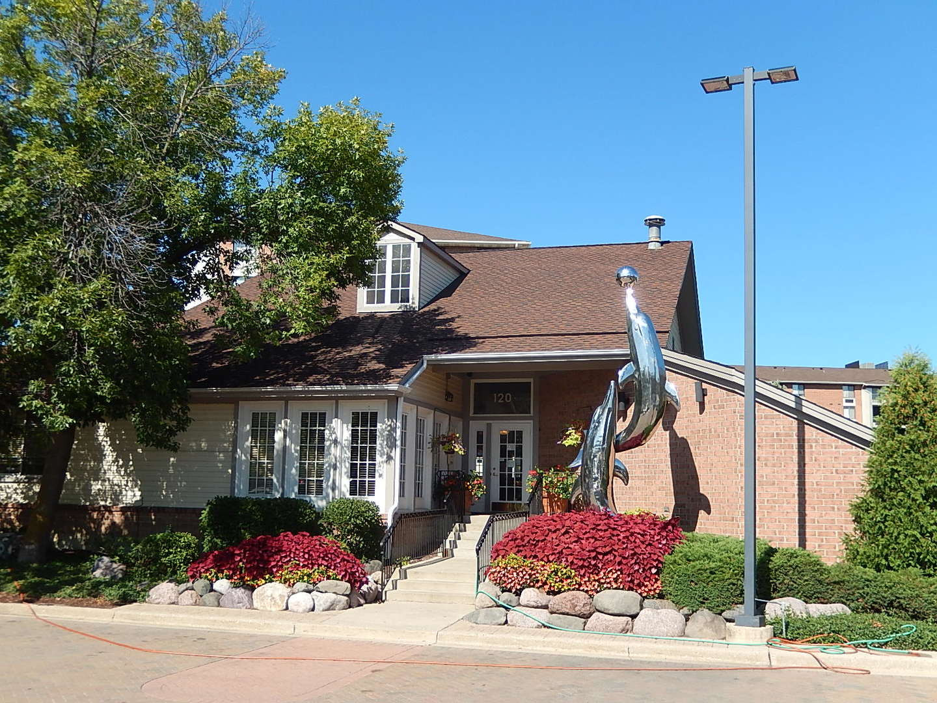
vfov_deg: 39.7
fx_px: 974
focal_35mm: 36
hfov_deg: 51.4
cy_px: 352
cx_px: 468
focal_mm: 6.5
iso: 125
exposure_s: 1/800
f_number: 4
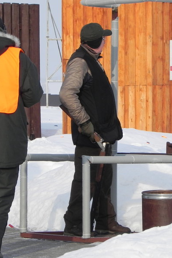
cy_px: 129
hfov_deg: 4.7
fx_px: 2113
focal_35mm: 295
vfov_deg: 7.0
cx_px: 119
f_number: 7.1
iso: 160
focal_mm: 37.7
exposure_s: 1/428
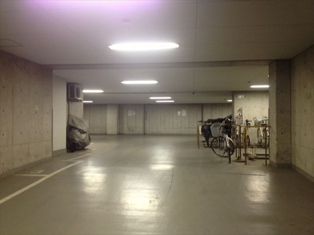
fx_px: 317
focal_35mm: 35
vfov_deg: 40.7
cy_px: 118
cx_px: 157
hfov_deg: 52.6
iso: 200
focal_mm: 4.28
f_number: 2.4
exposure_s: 1/20
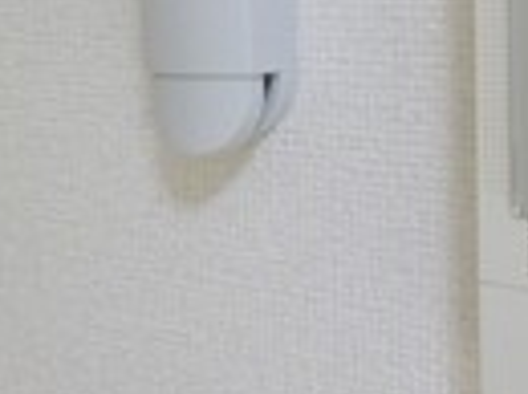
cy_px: 53
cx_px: 544
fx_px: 1127
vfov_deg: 19.5
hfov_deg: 25.0
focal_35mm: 74
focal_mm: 4.3
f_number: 2.5
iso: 400
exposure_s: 1/50
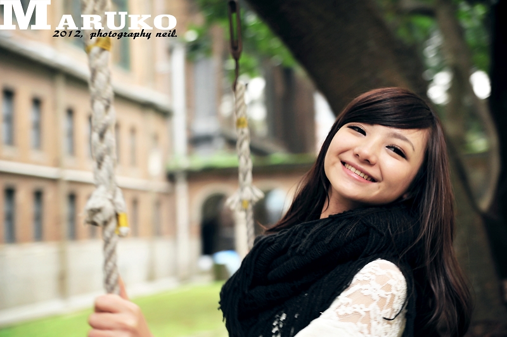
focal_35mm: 70
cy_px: 168
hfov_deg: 28.9
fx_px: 985
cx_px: 254
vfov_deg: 19.4
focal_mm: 70
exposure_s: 1/80
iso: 800
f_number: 3.5
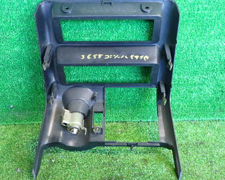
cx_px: 111
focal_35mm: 38
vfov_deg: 39.2
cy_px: 83
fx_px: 253
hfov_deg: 47.9
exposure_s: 1/30
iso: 500
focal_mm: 5.4
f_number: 2.3
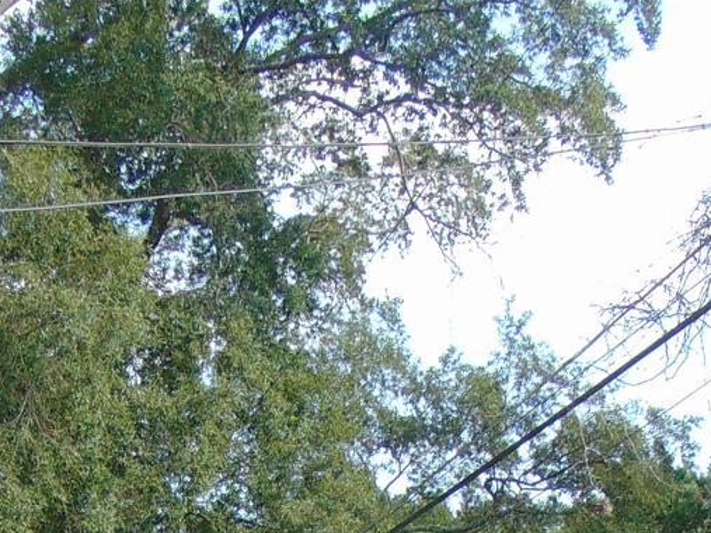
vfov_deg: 13.0
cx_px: 269
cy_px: 1017
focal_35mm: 101
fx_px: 2074
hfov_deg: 19.4
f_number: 3
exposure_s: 1/250
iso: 80
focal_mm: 4.5
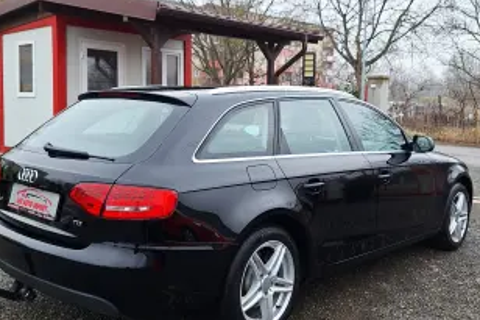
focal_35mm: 28
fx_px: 373
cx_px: 237
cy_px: 133
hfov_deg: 65.5
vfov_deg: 46.2
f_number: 1.8
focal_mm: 5.54
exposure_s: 1/620
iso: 40
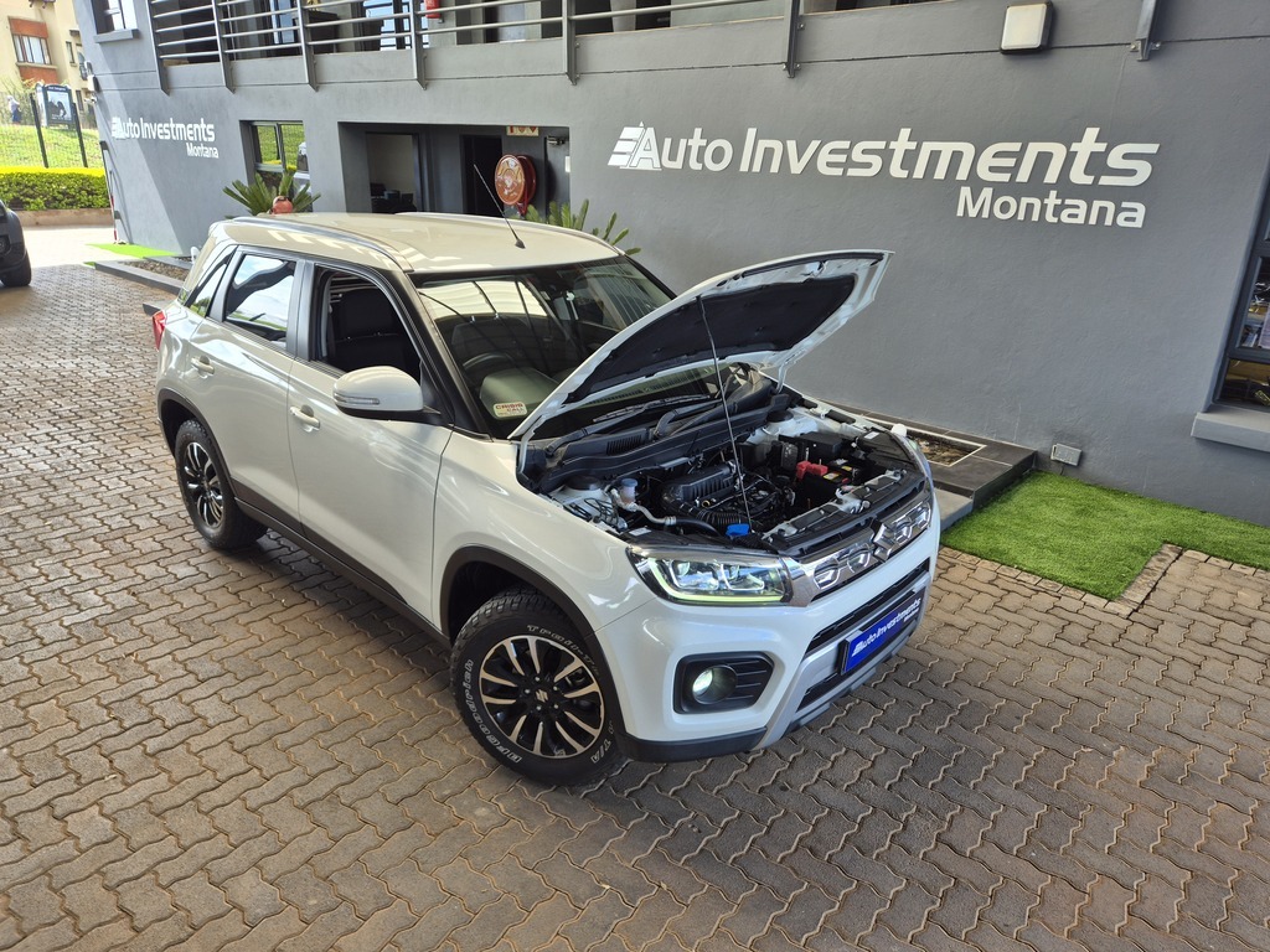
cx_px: 635
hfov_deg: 73.9
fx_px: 844
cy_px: 476
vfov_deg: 58.9
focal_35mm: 23
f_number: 1.8
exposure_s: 1/121
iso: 25
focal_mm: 5.4
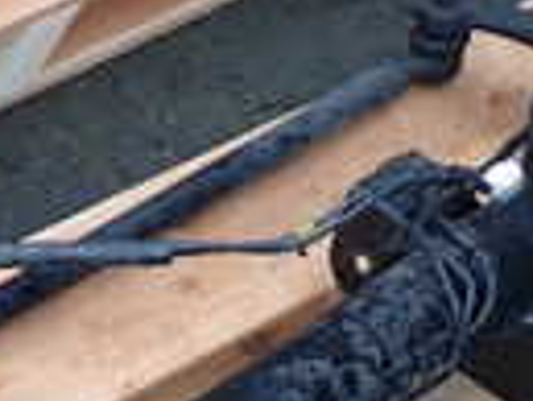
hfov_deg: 13.7
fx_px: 2142
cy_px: 690
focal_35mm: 139
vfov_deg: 10.2
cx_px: -136
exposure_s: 1/30
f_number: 6.3
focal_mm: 5.4
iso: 100
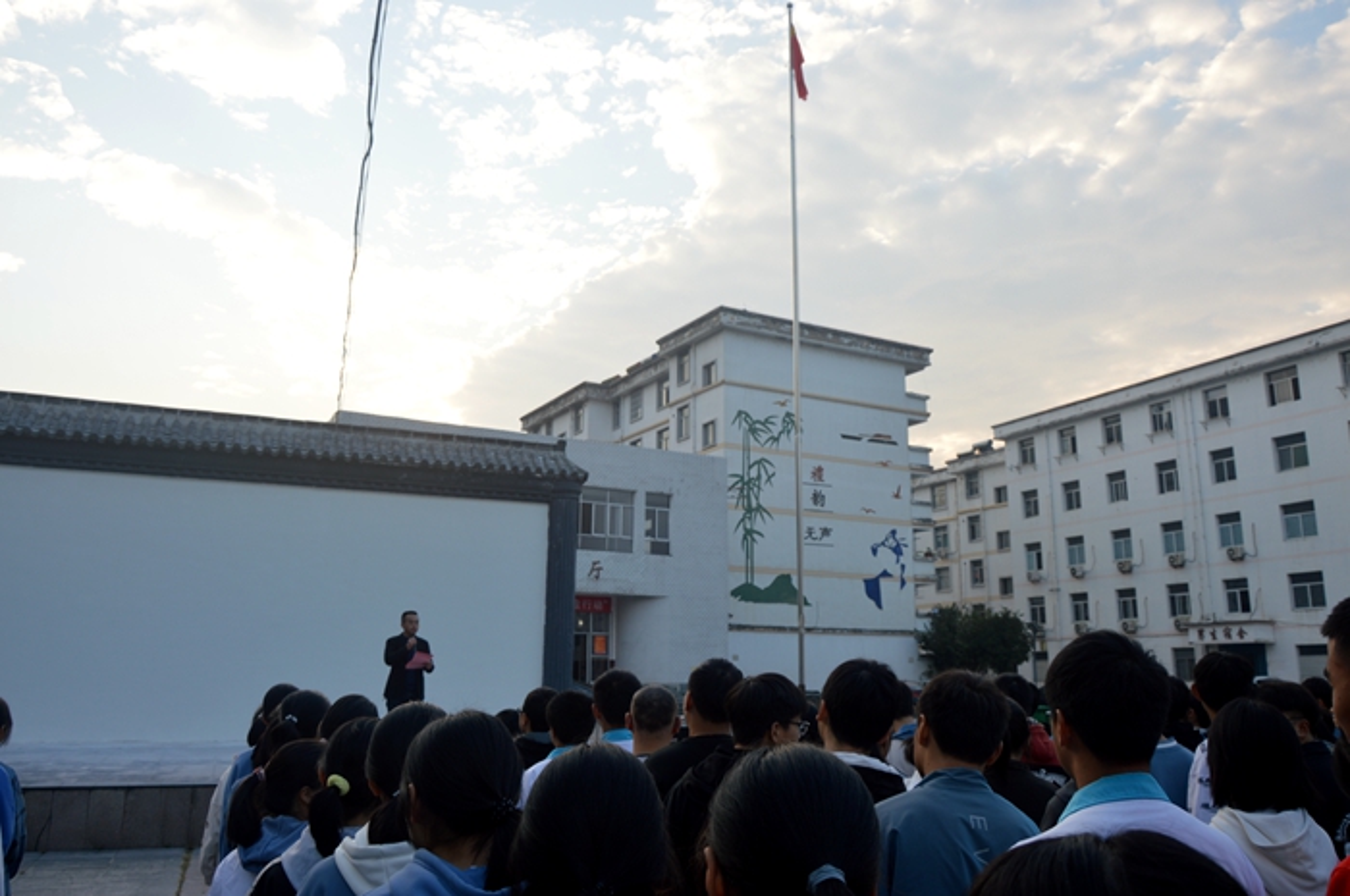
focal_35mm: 27
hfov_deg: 67.4
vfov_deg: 47.8
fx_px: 1011
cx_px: 675
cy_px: 448
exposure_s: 1/100
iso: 100
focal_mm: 18
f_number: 6.3
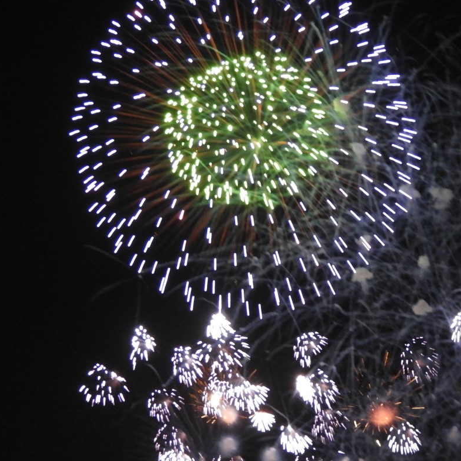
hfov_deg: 15.3
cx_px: 386
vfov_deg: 15.4
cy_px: 229
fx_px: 1703
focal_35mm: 113
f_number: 4.5
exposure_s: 1/5
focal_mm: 12.5
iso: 800
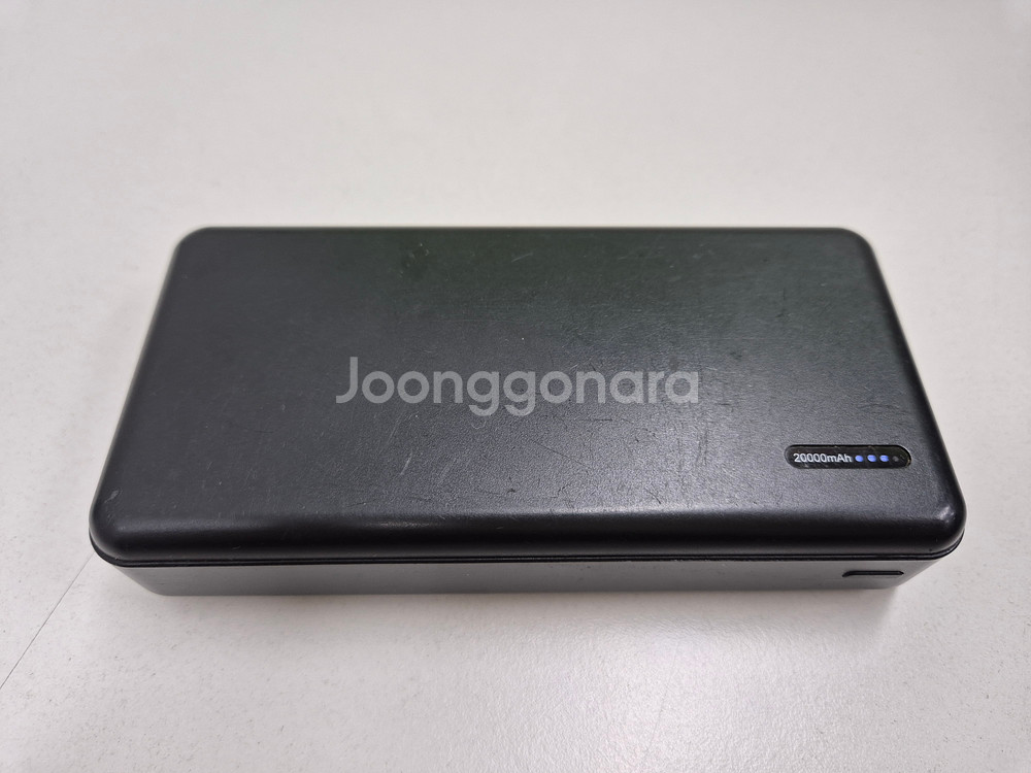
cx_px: 516
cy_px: 386
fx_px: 685
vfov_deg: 58.9
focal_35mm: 23
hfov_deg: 73.9
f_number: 1.8
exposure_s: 1/120
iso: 125
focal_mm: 5.4
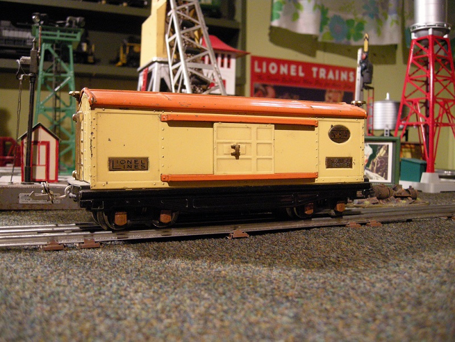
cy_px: 171
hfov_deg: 52.6
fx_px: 460
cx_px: 228
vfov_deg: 40.7
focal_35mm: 35
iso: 400
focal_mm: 7.5
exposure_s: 1/12.6
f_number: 2.7
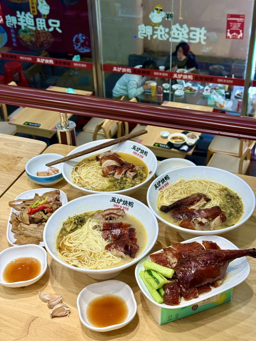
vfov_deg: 39.7
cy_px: 170
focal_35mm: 48
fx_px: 473
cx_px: 128
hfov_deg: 30.3
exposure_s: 1/148
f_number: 1.78
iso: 50
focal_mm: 6.76
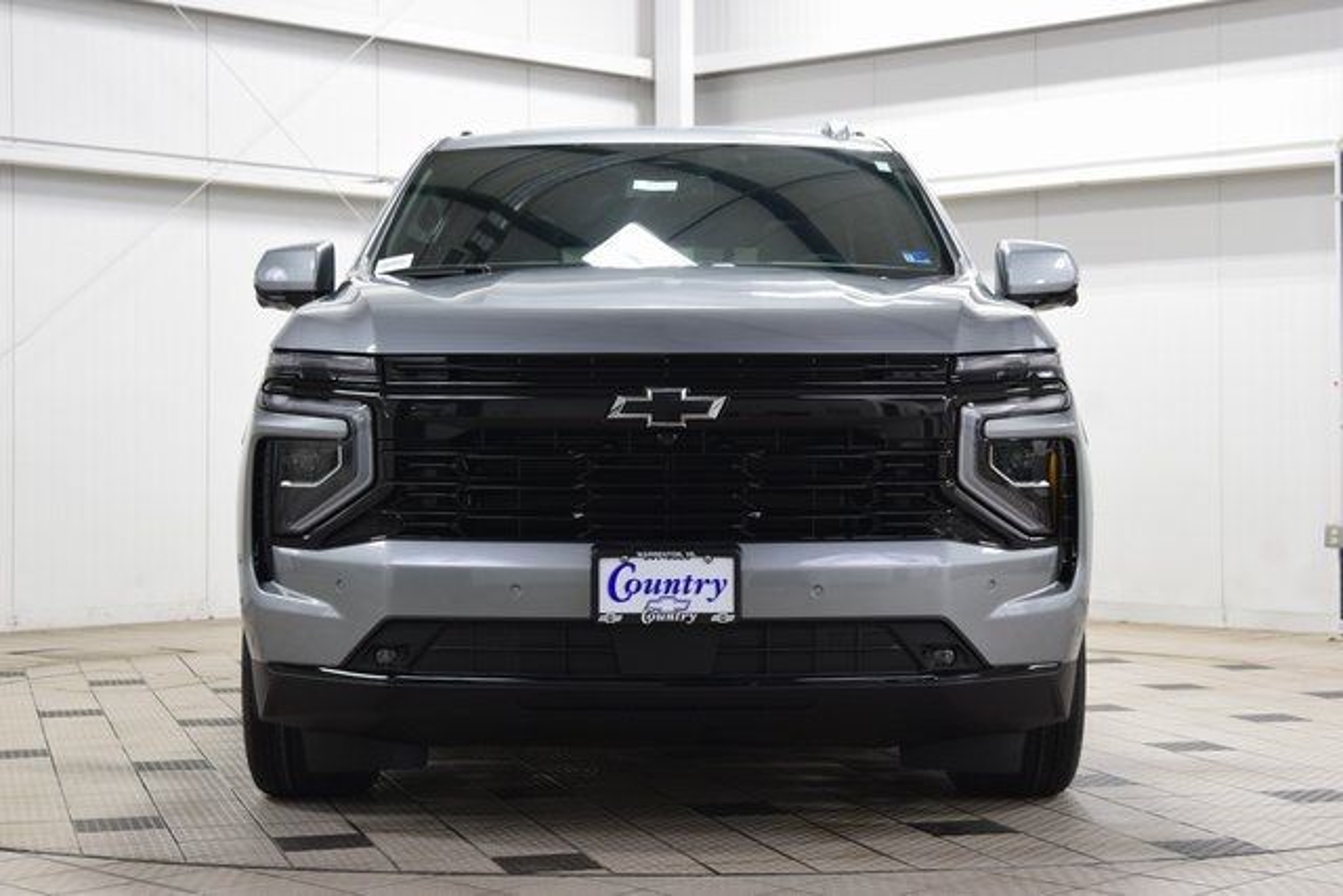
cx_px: 672
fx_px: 2519
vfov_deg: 20.2
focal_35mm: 68
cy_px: 448
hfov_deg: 29.9
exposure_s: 1/15
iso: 720
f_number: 6.3
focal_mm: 45
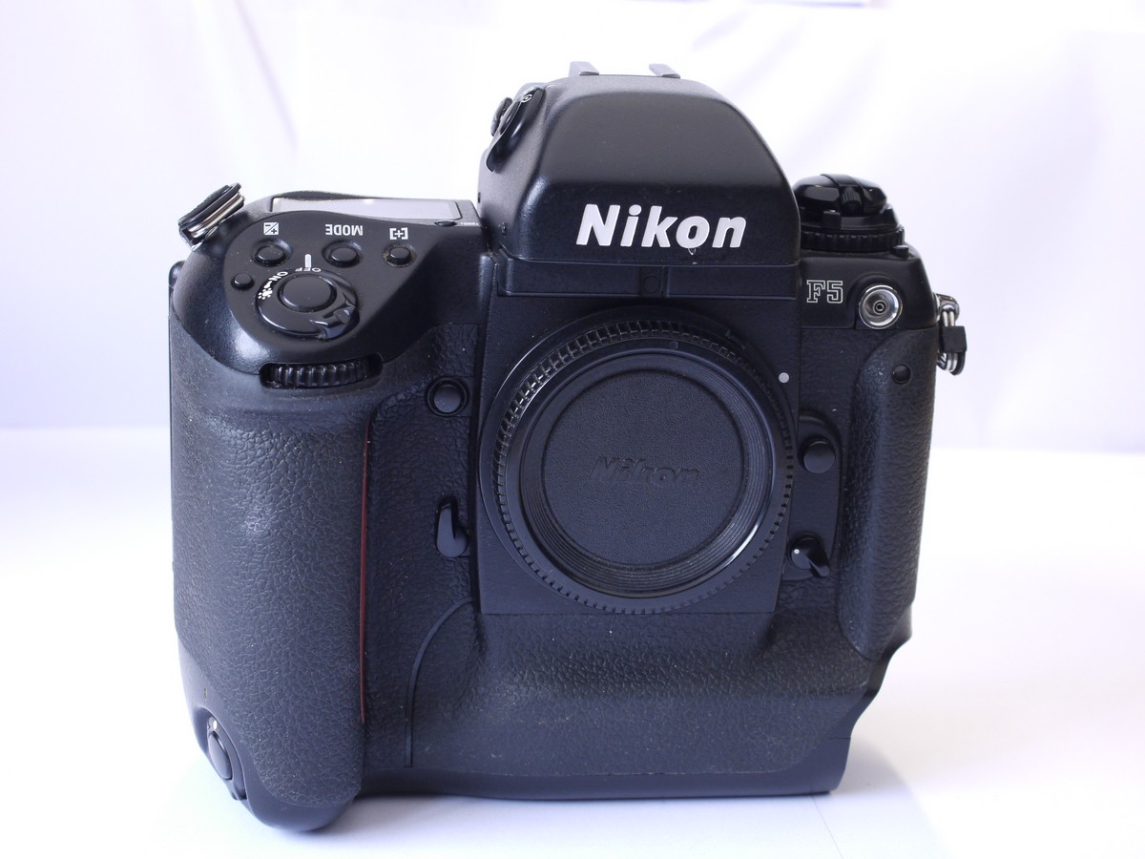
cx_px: 572
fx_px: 1985
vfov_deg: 24.4
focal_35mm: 60
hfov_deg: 32.2
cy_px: 430
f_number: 7.1
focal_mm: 30
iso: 400
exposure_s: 1/15
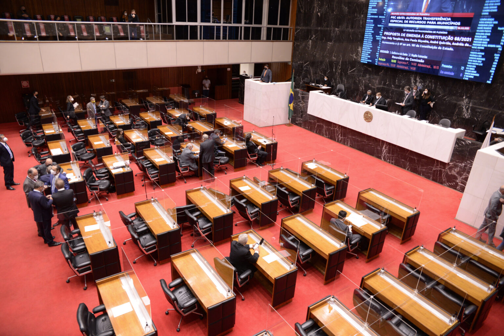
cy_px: 168
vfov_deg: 53.2
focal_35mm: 24
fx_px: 336
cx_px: 252
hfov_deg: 73.7
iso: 1600
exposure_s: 1/160
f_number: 3.5
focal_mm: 24
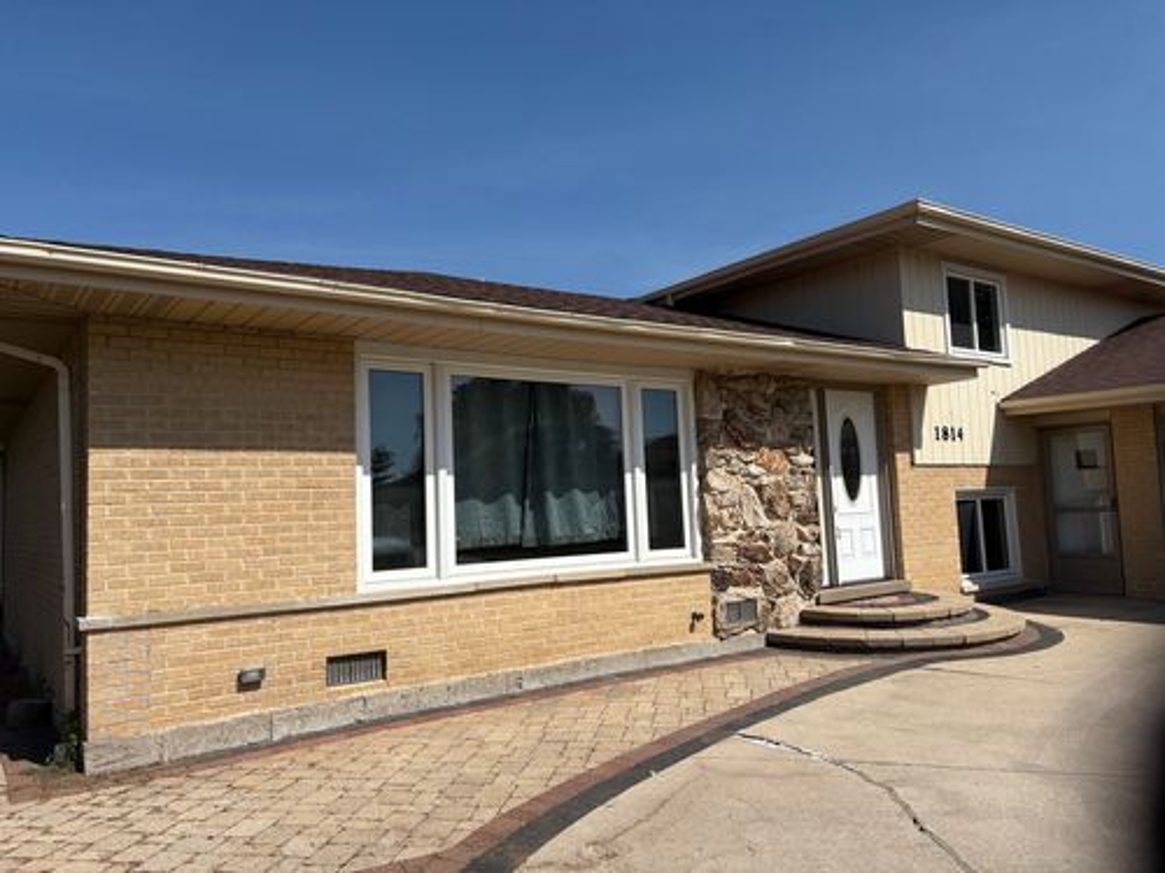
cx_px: 582
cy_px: 436
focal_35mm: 26
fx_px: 875
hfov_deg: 67.3
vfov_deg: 53.1
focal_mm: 5.96
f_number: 1.6
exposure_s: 1/10101
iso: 50
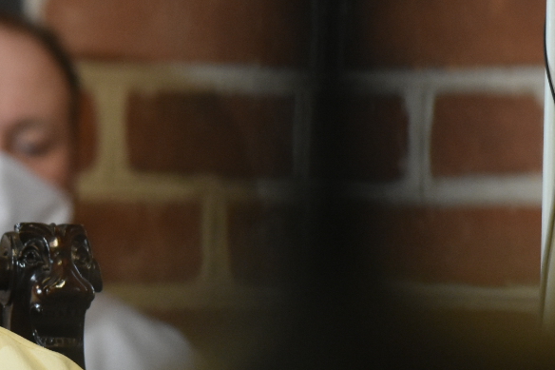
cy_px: 219
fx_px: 12822
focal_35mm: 832
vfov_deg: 1.7
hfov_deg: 2.5
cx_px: -190
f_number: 4
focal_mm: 200
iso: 2000
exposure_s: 1/100
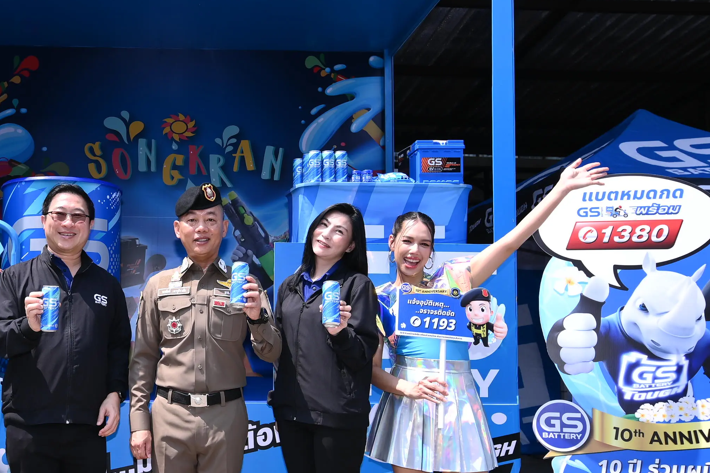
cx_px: 185
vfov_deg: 34.9
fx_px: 749
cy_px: 289
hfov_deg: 48.9
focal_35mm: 38
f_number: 6.3
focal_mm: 17
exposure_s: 1/160
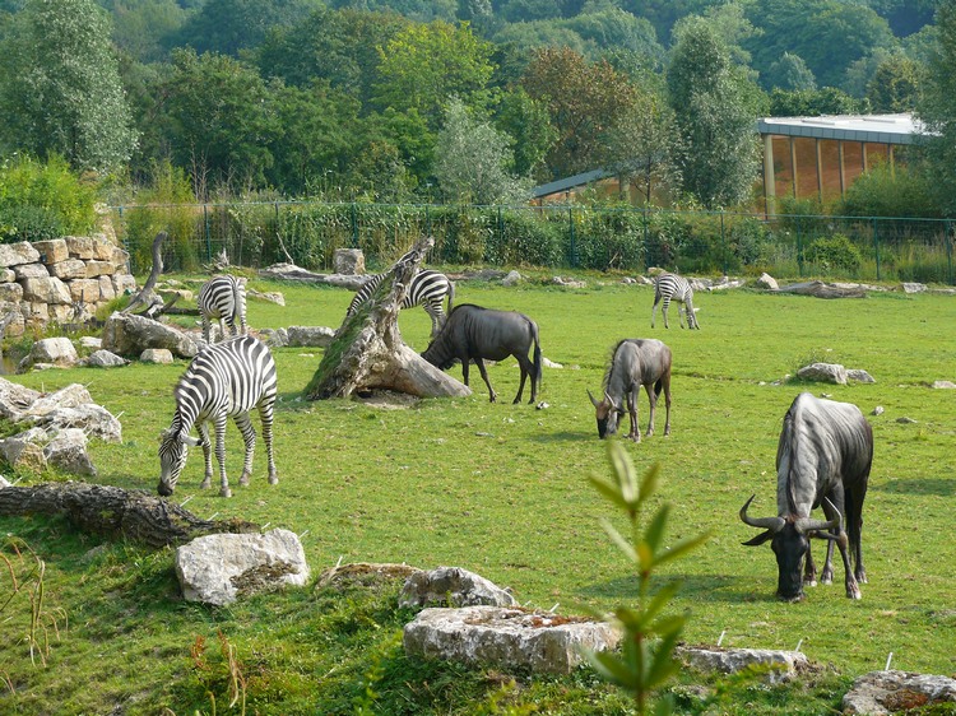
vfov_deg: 14.4
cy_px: 358
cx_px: 478
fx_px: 2844
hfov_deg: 19.1
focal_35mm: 103
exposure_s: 1/200
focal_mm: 21.7
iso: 100
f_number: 4
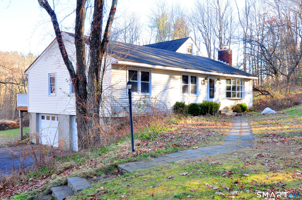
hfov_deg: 62.0
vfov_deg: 43.5
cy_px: 100
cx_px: 151
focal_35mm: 30
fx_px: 251
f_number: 8
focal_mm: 20
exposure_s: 1/60
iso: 640
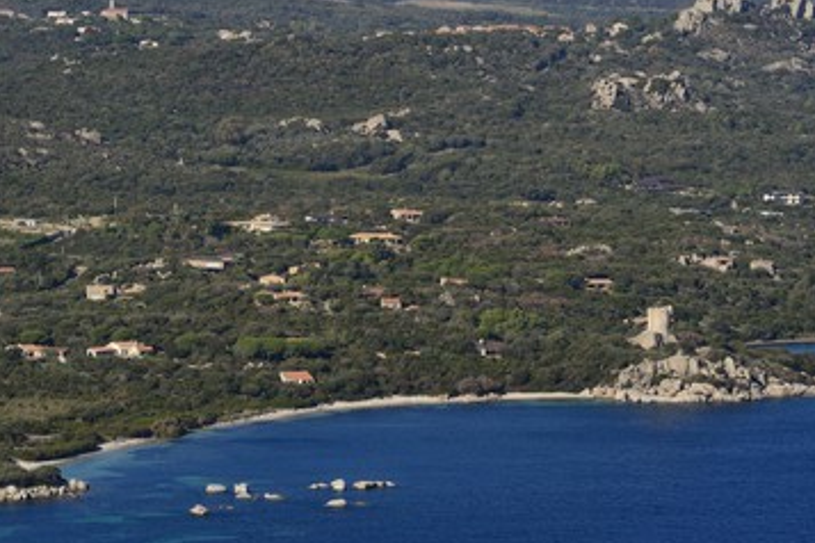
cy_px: 258
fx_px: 4663
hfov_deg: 10.0
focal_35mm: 206
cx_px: 461
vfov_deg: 6.7
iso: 400
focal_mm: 175
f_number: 13
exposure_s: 1/800
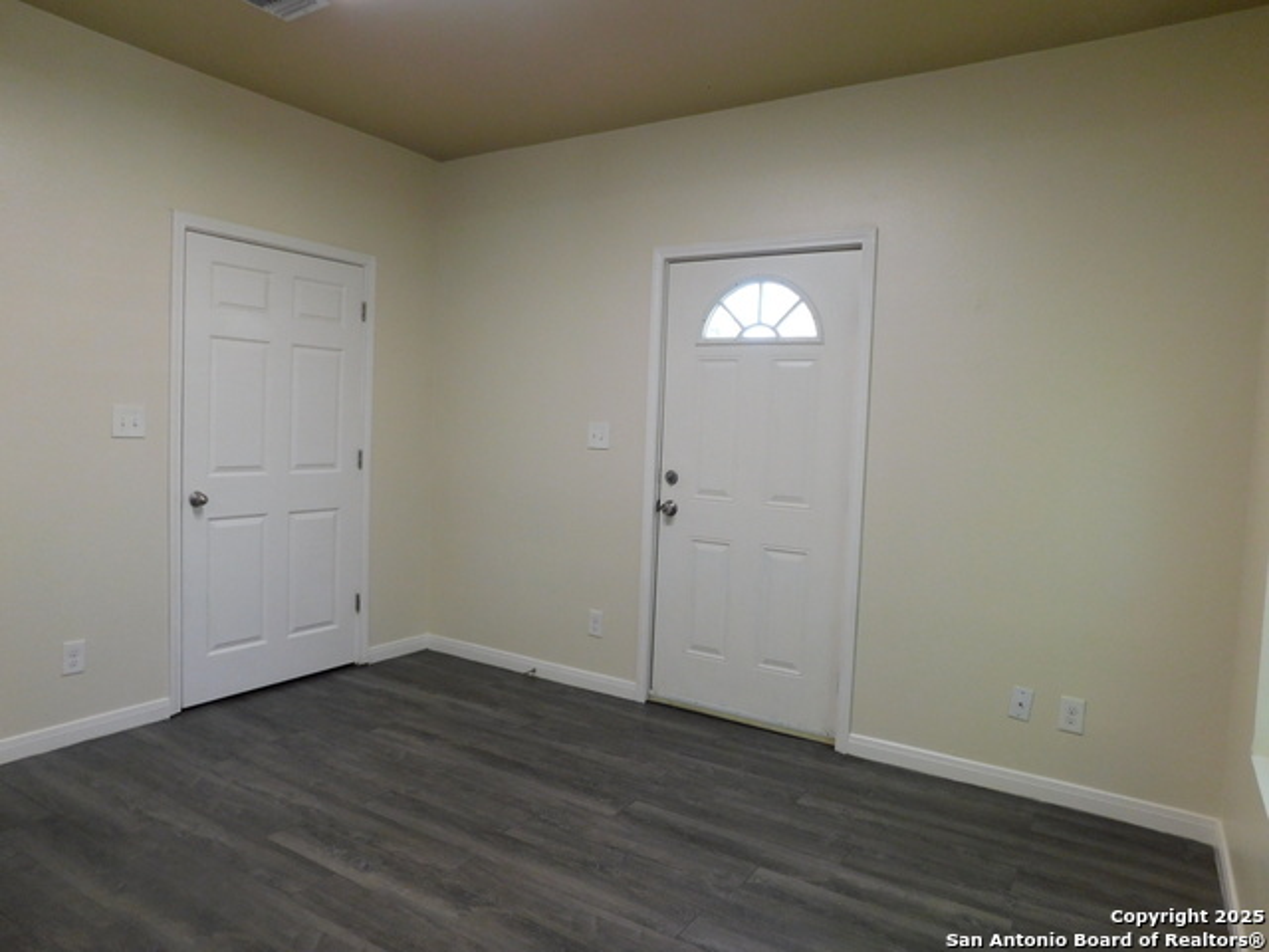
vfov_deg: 58.9
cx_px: 634
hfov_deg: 73.9
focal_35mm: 23
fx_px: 843
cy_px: 476
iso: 220
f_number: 3
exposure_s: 1/30
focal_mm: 4
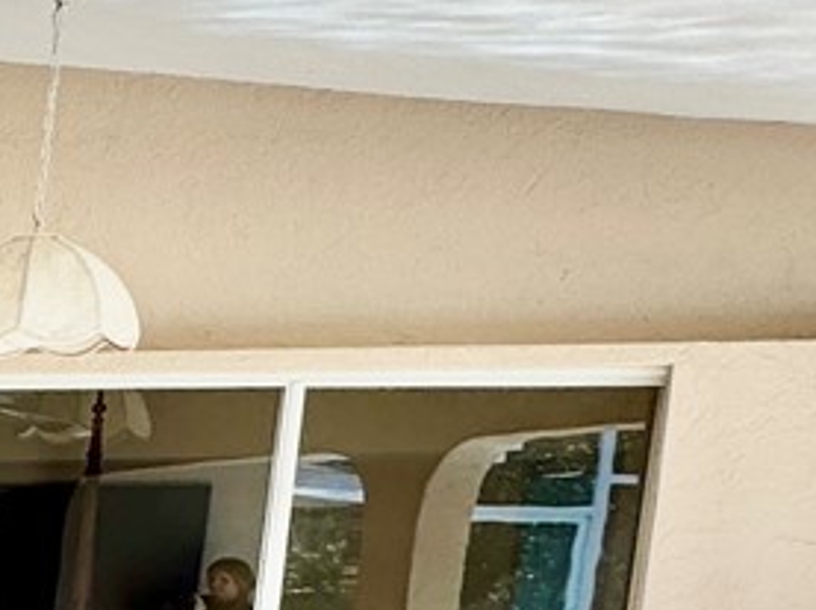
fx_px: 1907
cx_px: -952
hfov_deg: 16.3
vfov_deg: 17.1
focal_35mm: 81
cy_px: 796
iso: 40
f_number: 2.2
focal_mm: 2.22
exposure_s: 1/148
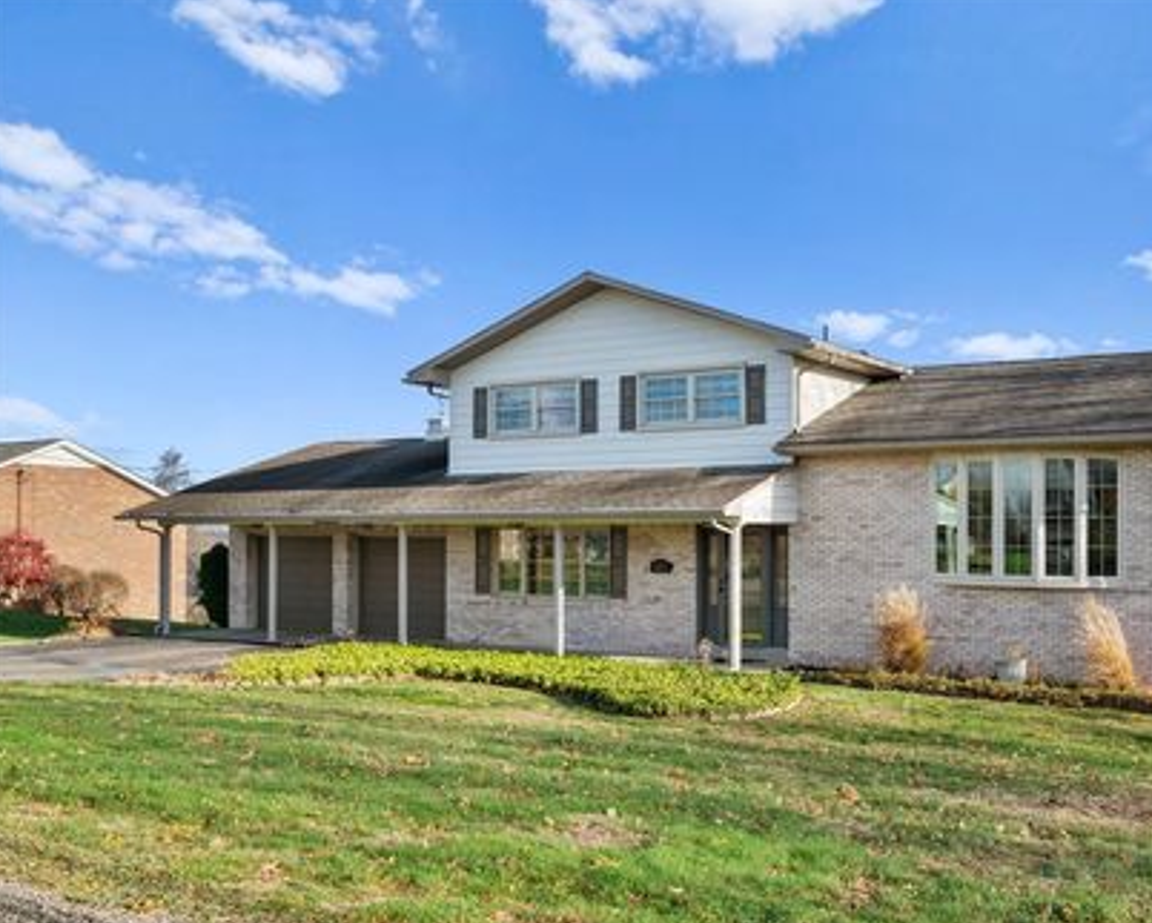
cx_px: 702
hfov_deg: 51.1
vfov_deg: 42.3
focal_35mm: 35
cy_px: 463
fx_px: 1194
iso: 800
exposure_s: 1/200
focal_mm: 30
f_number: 8
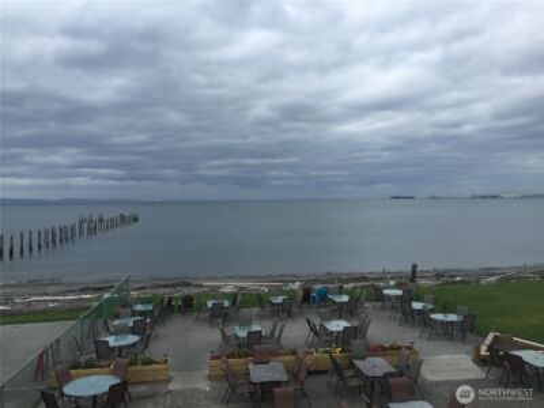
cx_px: 272
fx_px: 456
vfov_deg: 48.2
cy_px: 204
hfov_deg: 61.7
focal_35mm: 29
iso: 32
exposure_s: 1/682
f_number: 2.2
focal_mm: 4.15
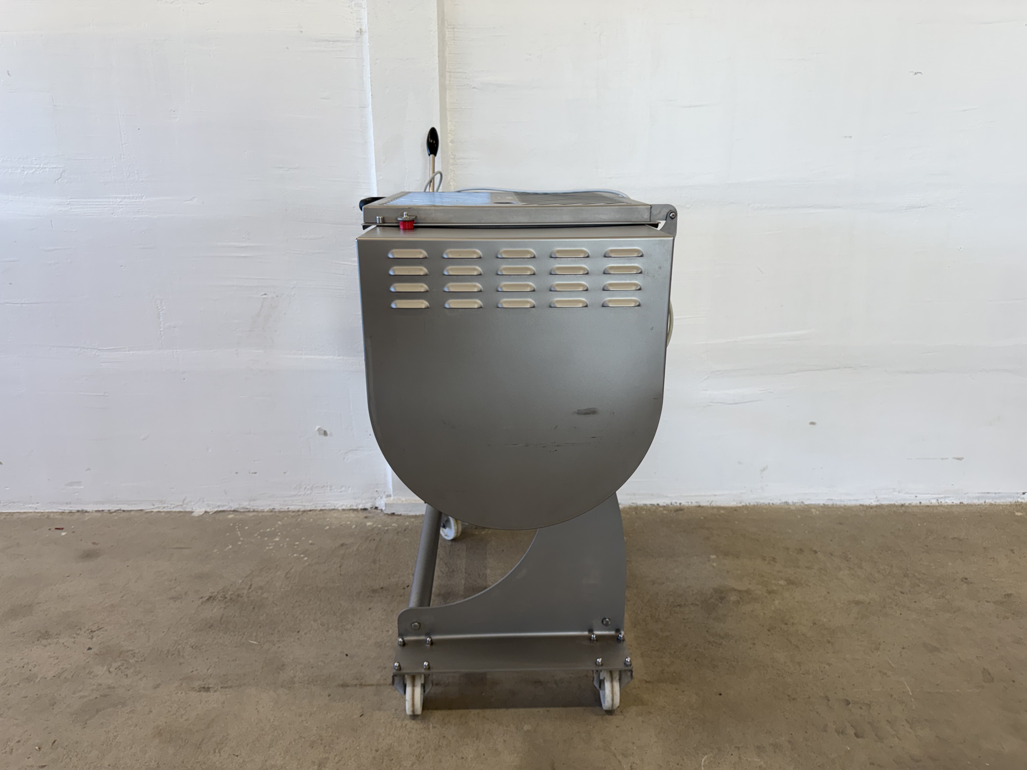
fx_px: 712
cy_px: 385
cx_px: 514
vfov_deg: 56.8
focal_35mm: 24
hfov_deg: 71.6
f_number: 1.78
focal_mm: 6.76
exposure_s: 1/100
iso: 64
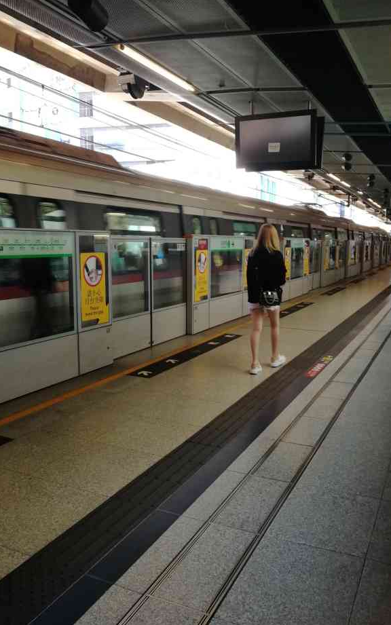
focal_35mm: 29
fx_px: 494
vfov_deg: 64.6
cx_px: 225
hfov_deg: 43.0
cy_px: 315
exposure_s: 1/100
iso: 80
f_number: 2.2
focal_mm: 3.95
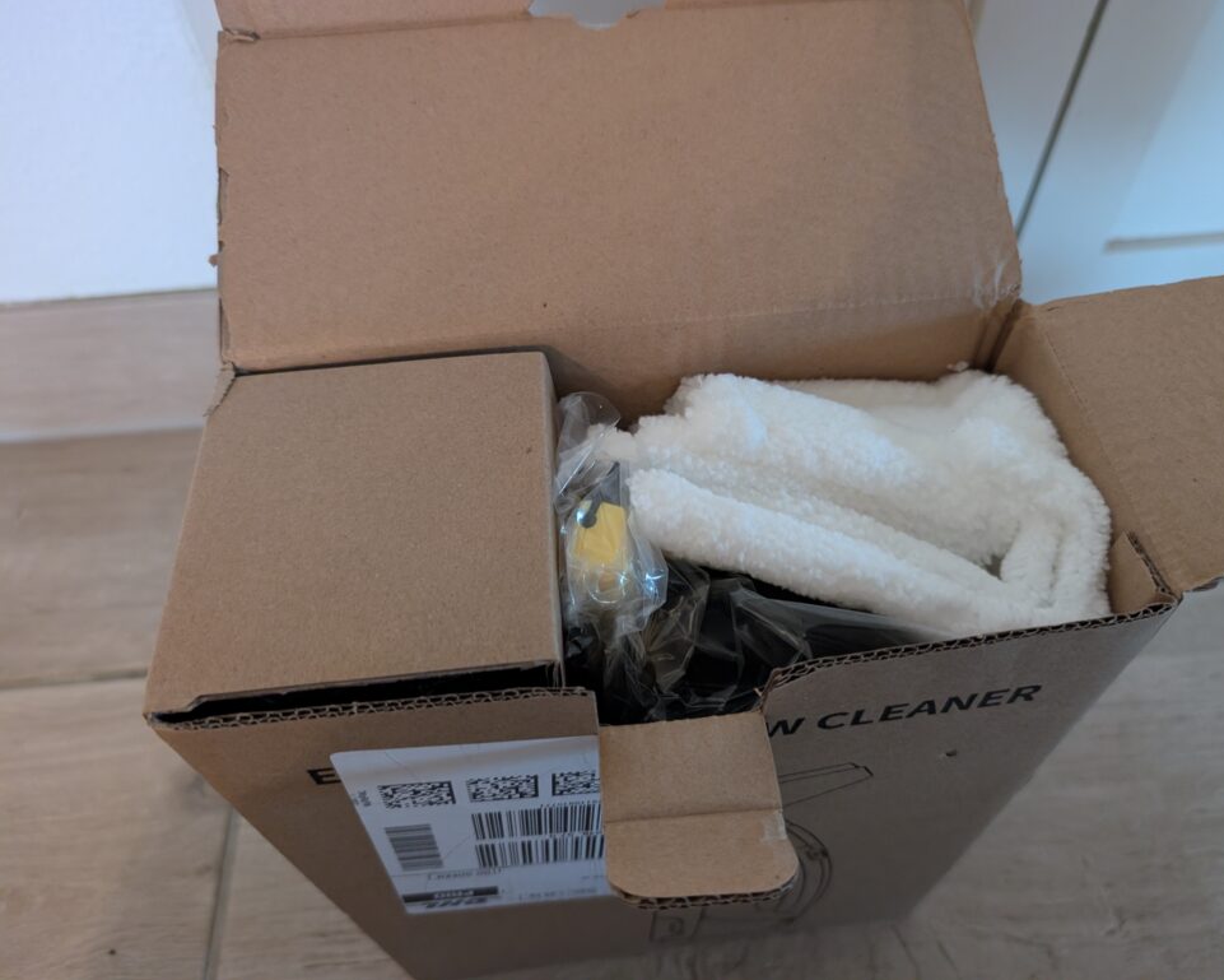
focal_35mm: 25
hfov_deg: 68.0
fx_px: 906
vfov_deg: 56.8
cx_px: 651
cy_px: 490
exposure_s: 1/33.3
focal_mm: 6.9
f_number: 1.68
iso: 956
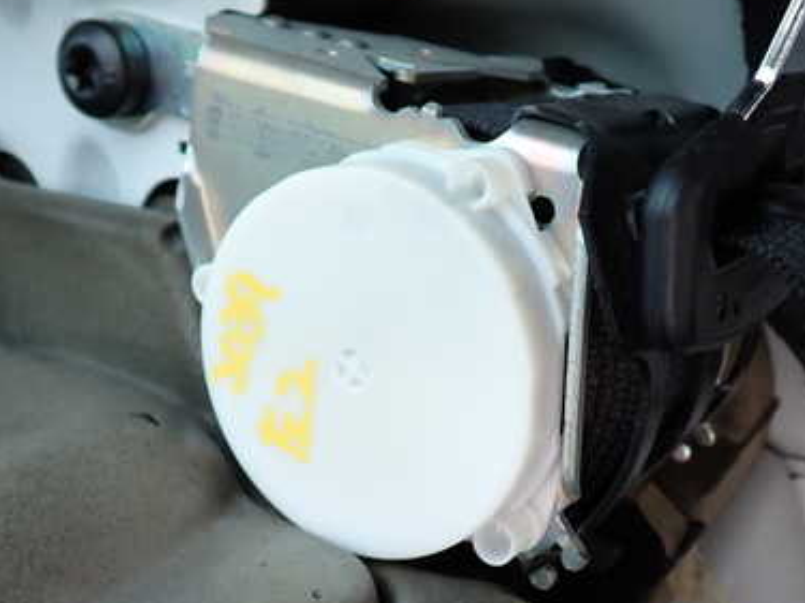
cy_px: 311
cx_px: 502
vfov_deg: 30.2
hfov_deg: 39.4
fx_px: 1116
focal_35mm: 48
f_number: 2.3
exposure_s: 1/30
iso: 200
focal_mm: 5.4
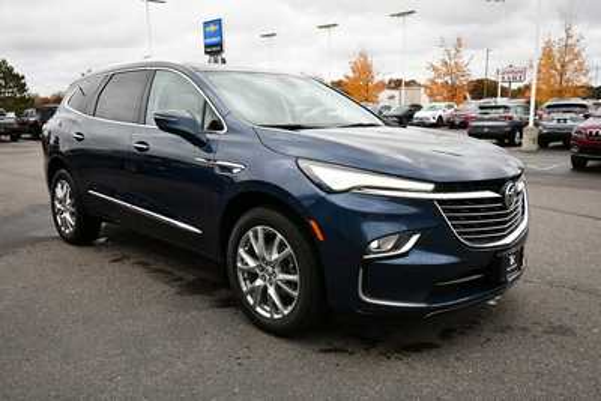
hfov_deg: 61.9
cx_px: 300
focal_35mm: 30
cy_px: 200
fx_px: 501
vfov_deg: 43.6
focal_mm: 20
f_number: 5.6
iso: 720
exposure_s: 1/250
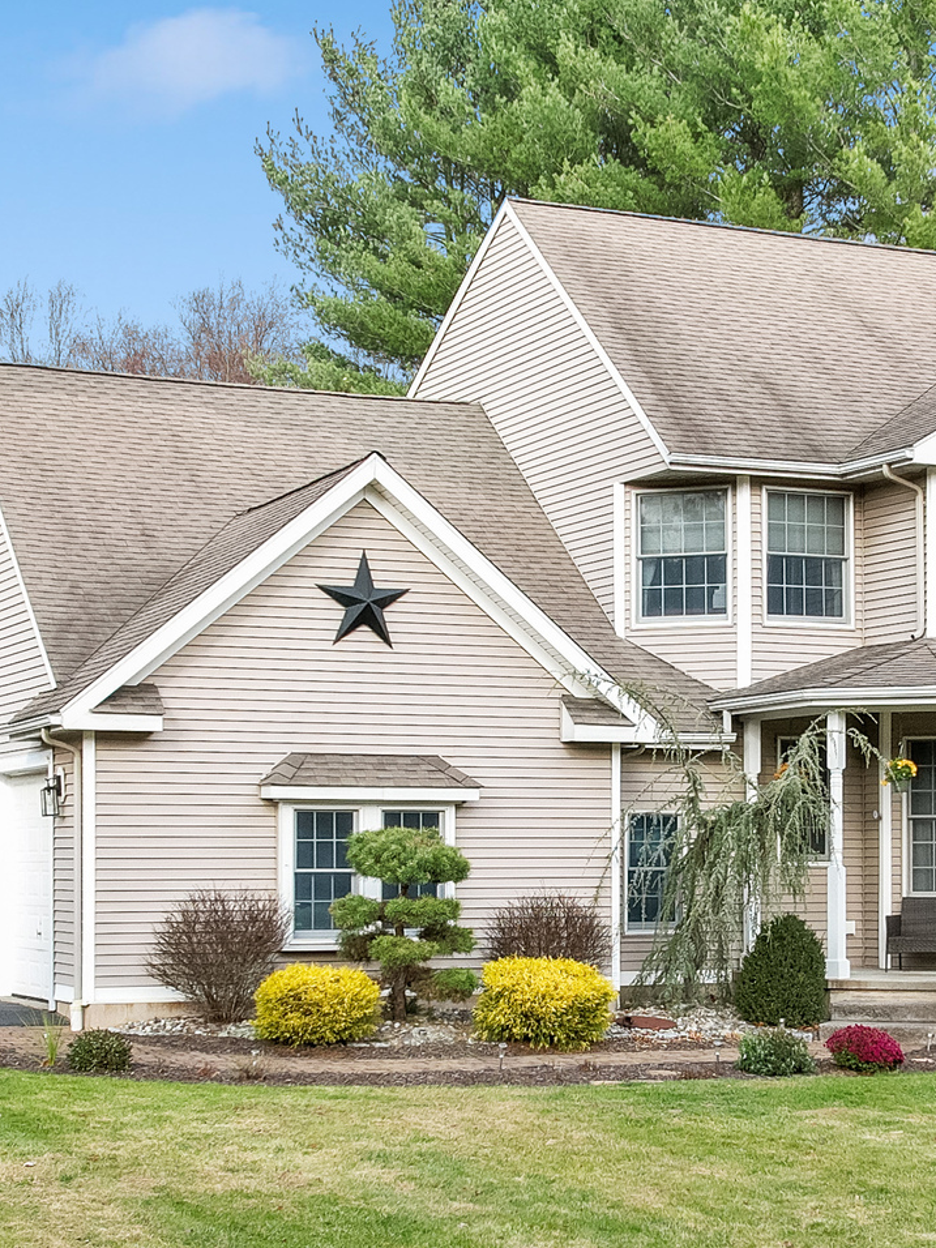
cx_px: 633
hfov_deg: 21.5
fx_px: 2452
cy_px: 830
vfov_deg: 28.4
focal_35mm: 68
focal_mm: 8.38
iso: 200
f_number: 2.8
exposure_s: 1/500
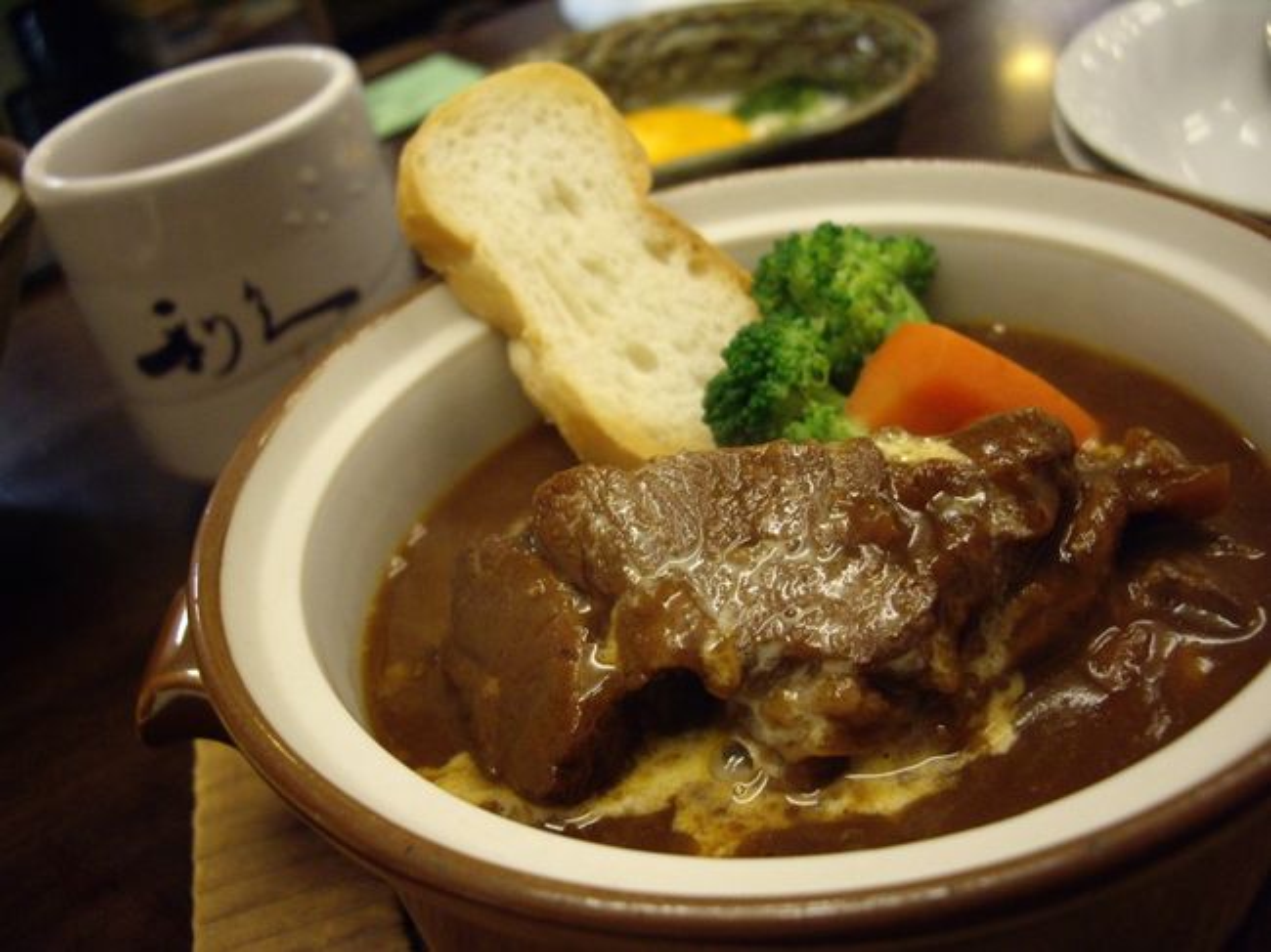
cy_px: 476
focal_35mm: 38
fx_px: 1395
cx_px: 636
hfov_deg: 49.0
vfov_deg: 37.7
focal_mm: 7.9
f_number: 2.8
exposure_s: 1/25
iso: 400
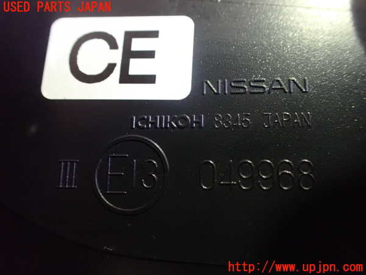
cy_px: 138
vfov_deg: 46.8
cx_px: 183
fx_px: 317
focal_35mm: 30
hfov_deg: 60.0
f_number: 2.3
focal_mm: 5.4
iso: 1600
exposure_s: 1/30
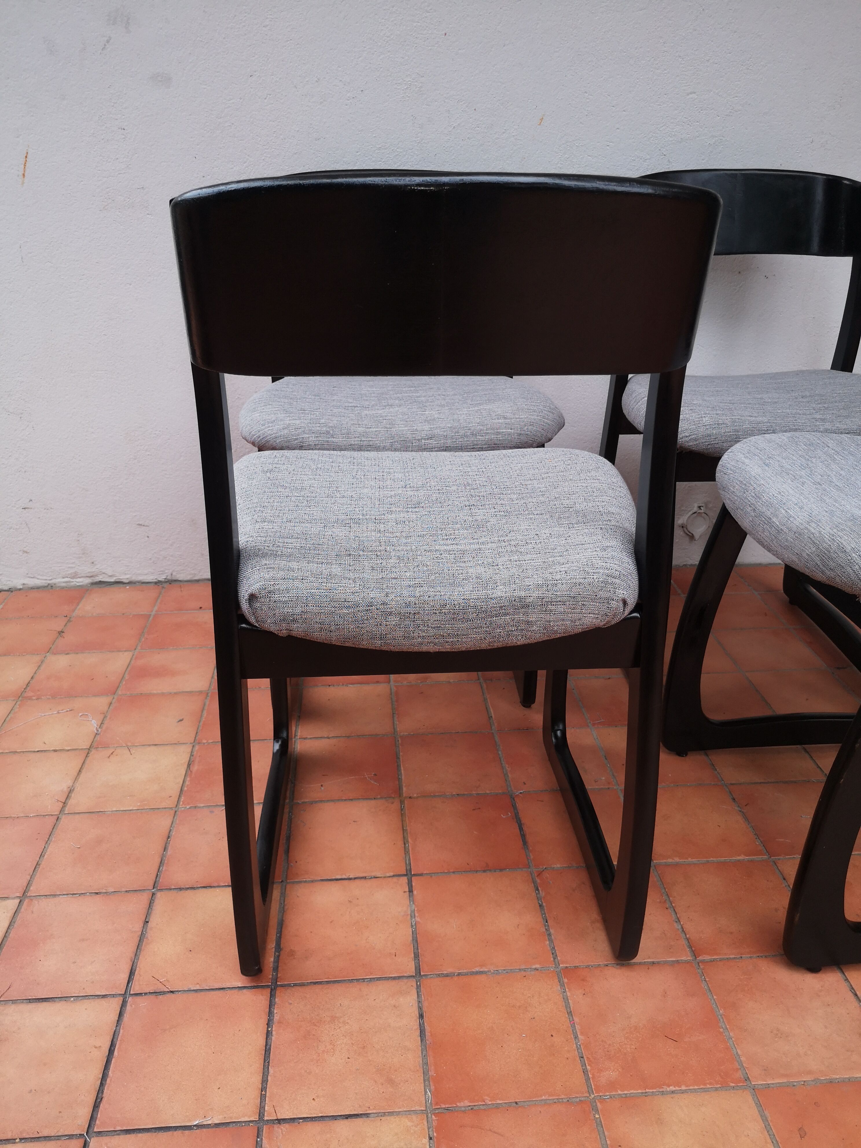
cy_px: 574
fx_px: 895
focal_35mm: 27
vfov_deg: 65.3
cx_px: 430
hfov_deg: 51.4
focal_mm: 3.95
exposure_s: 1/141
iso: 50
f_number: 1.8
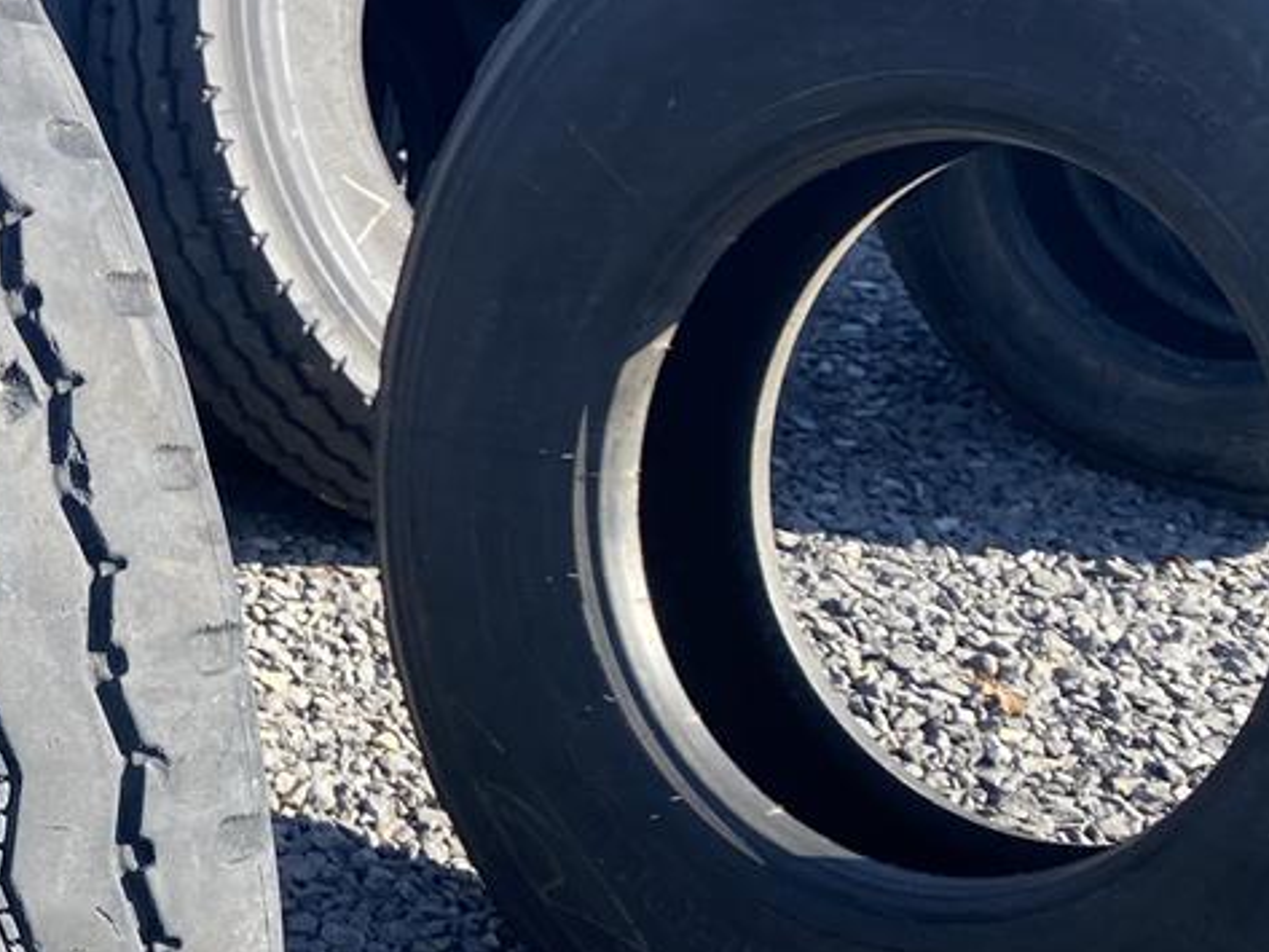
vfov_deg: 22.0
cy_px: 732
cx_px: -105
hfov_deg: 27.1
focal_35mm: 66
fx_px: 2420
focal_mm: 4.25
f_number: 1.8
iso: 32
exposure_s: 1/644
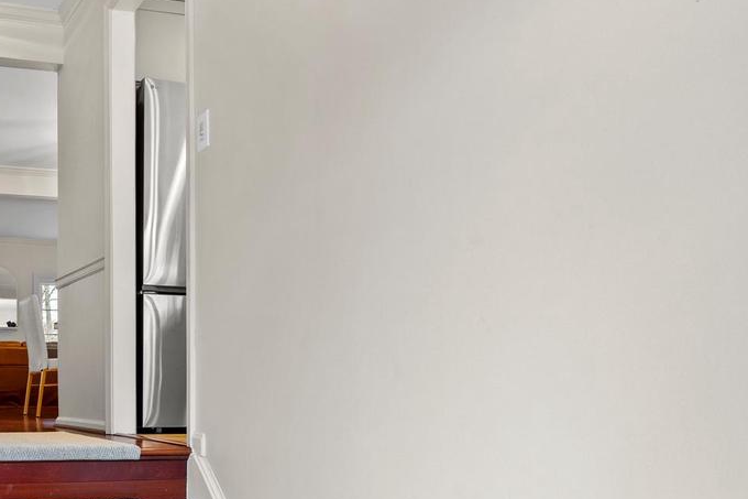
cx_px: 26
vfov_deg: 35.7
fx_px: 748
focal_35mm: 36
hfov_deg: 46.0
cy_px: 399
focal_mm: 17
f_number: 9
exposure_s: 1/5
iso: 800
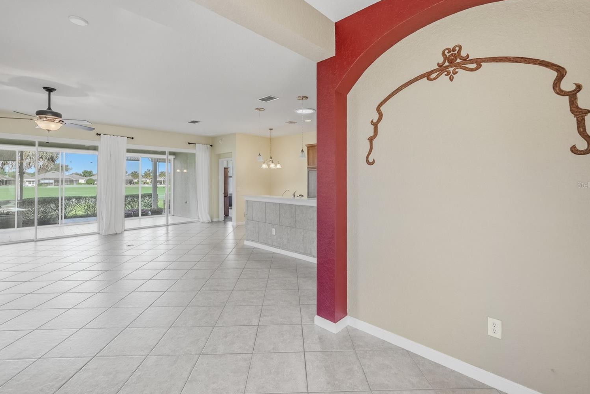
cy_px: 185
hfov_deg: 100.4
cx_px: 296
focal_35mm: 15
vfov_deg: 77.3
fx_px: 246
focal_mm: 14
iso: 1000
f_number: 4
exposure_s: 1/2000
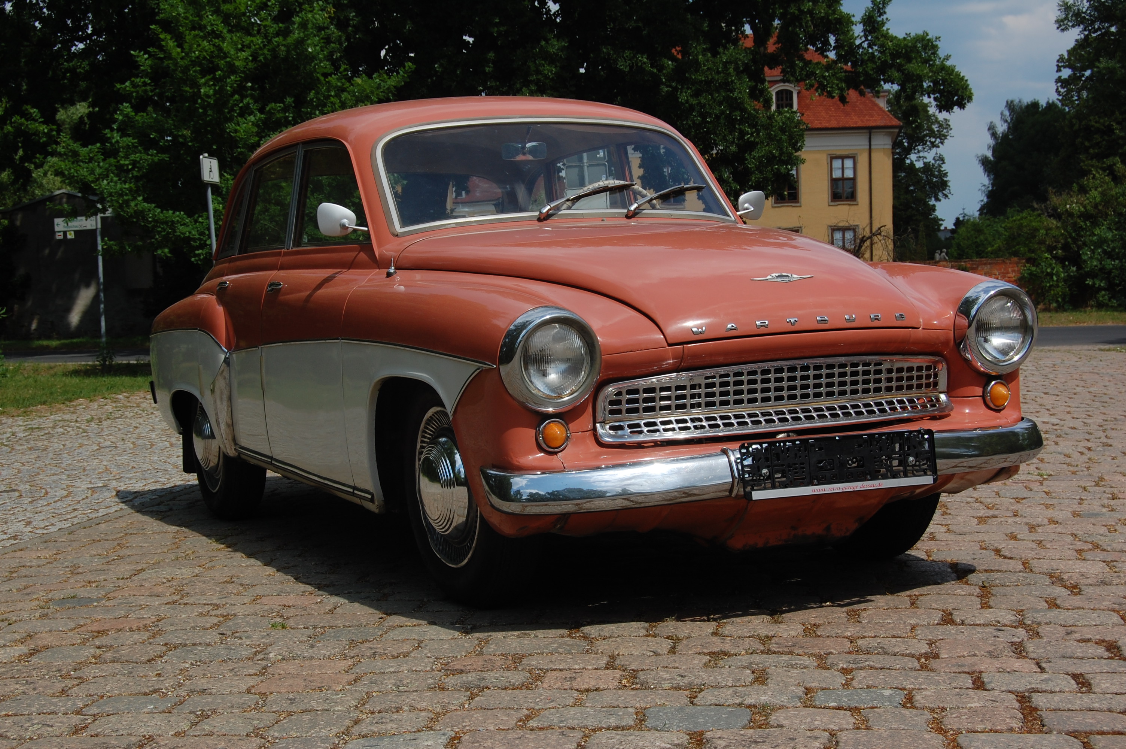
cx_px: 563
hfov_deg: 35.1
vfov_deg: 23.7
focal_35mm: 57
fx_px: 1781
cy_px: 374
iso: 200
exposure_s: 1/400
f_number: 10
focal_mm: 38
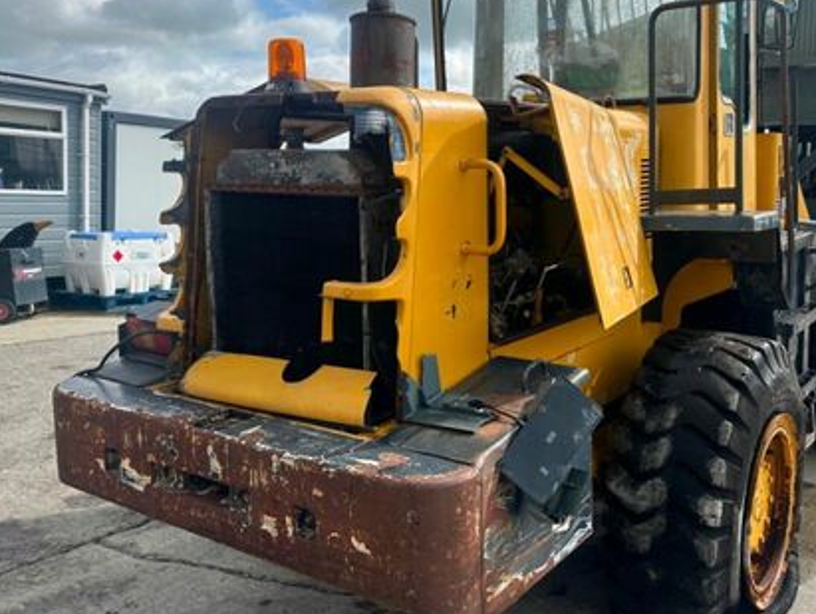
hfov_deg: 52.2
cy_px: 242
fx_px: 826
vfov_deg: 40.6
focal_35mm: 35
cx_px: 494
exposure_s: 1/3472
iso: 80
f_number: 1.78
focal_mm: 6.86
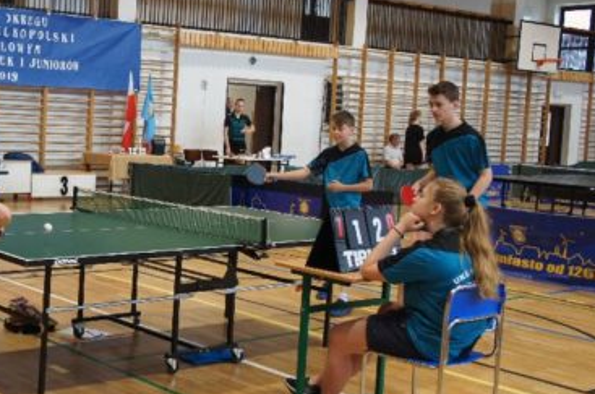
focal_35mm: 54
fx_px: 891
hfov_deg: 35.7
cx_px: 115
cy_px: 198
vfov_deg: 24.9
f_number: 4
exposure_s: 1/160
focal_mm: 22
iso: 1000
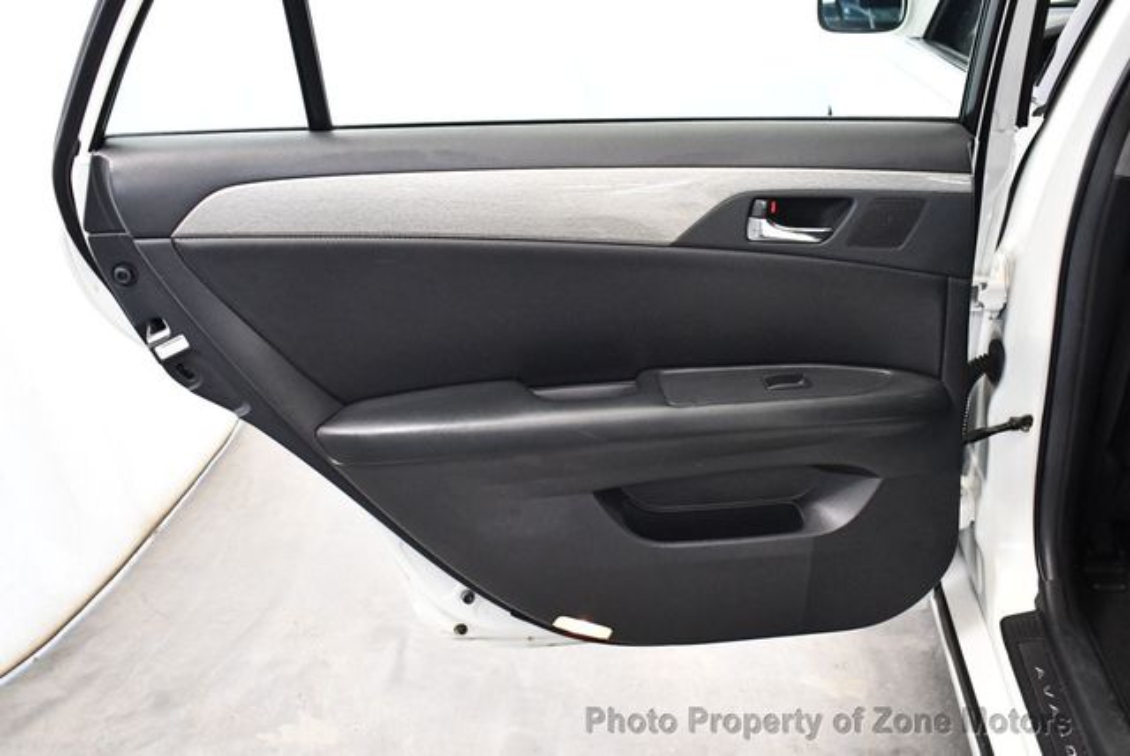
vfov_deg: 36.9
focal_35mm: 36
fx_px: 1131
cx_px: 565
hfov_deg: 53.1
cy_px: 378
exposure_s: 1/100
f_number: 3.5
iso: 3200
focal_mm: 18
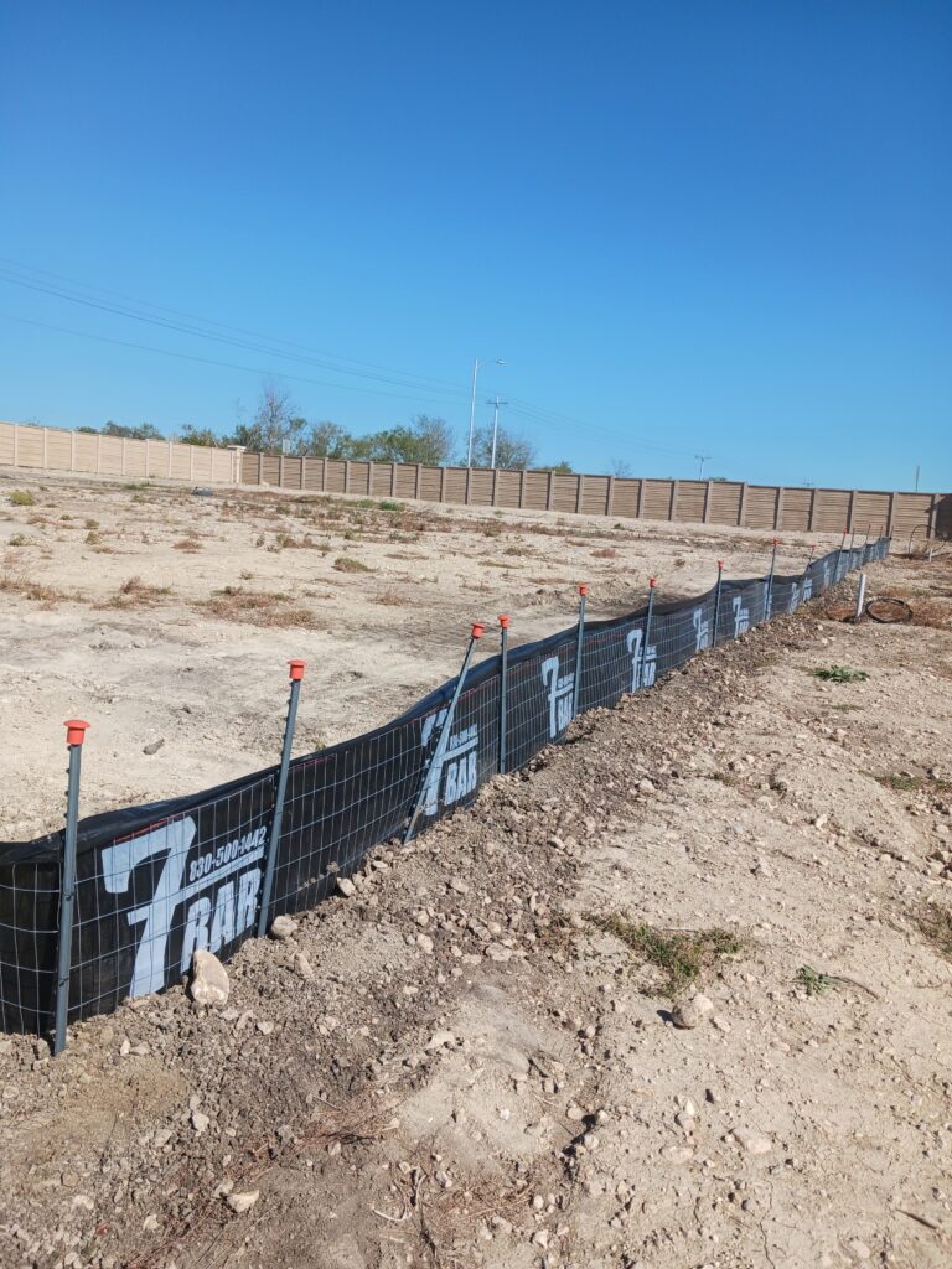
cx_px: 476
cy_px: 634
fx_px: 990
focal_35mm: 27
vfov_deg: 65.3
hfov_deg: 51.4
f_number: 1.8
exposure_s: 1/413
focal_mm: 4
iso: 20
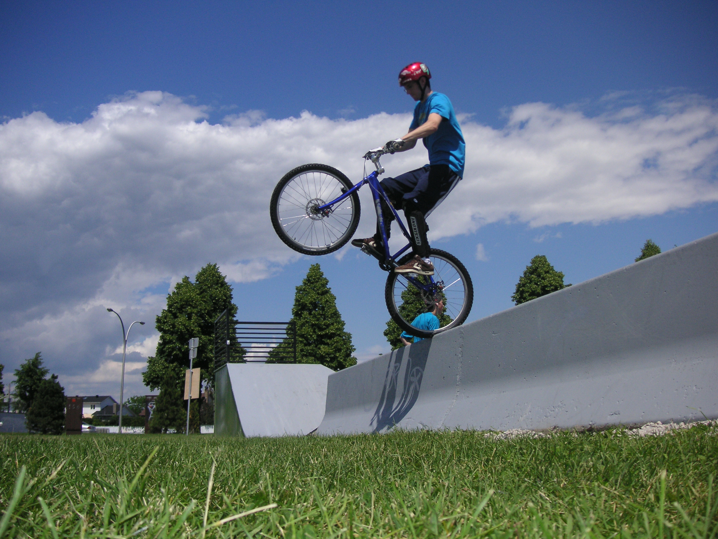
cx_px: 359
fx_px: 767
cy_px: 270
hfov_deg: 50.1
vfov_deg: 38.7
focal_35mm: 37
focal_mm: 6.1
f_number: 6.7
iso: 50
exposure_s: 1/350
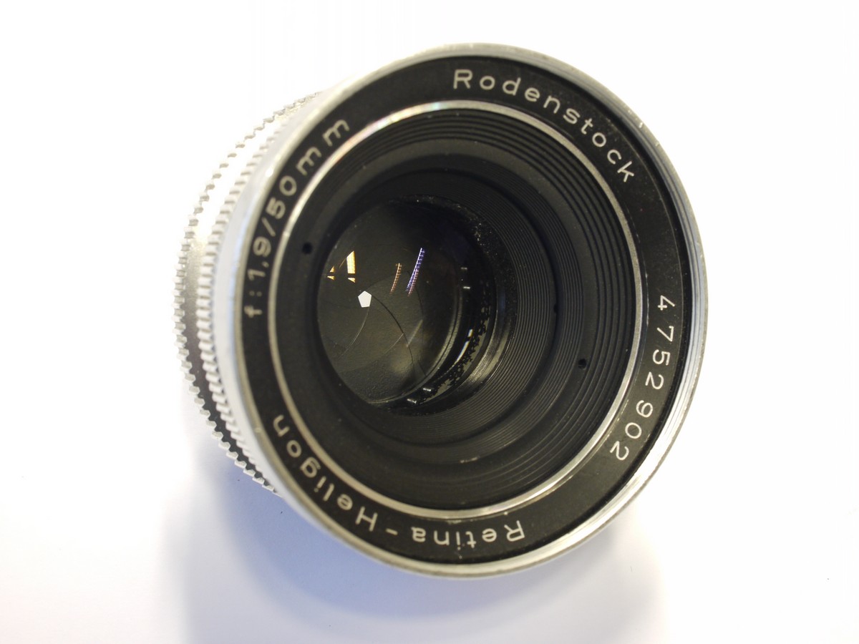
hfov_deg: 32.2
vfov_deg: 24.4
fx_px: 1489
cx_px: 430
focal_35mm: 60
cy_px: 322
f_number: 9
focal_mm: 30
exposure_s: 1/5
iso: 400
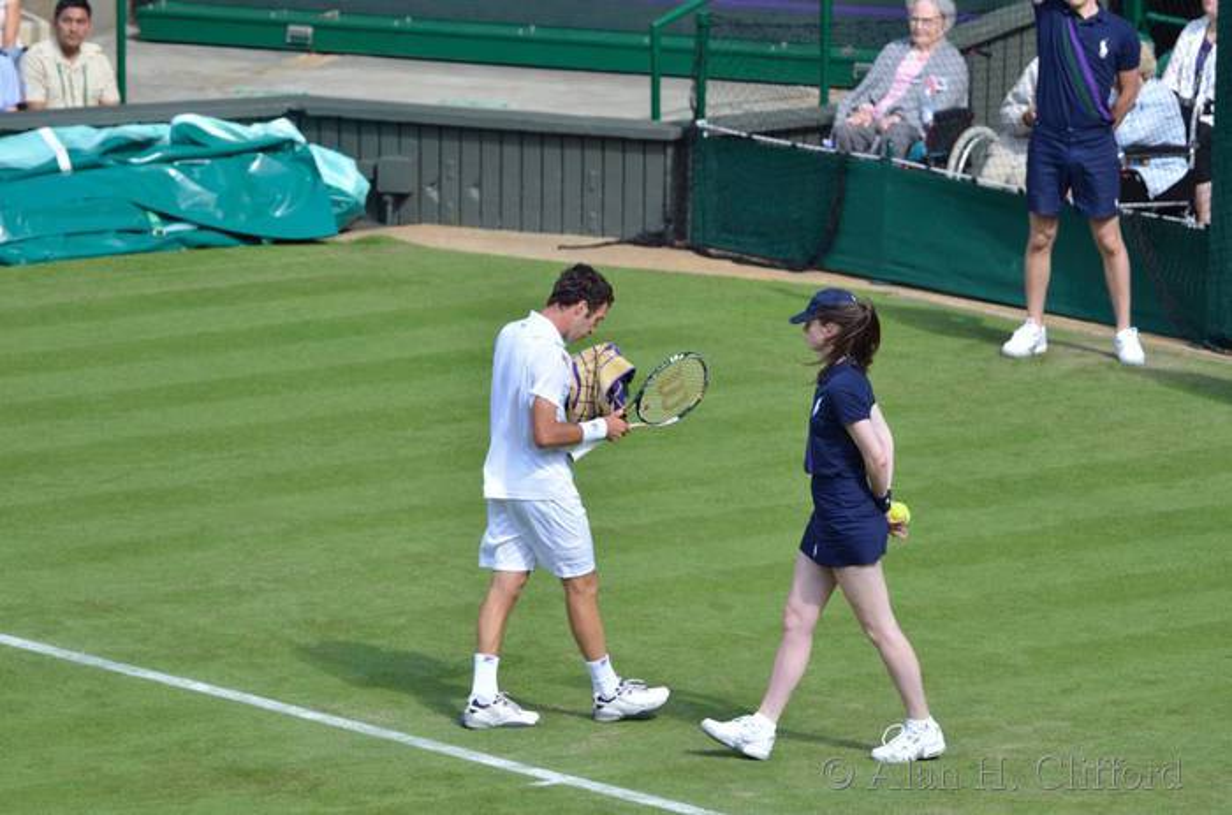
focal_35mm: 390
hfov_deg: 5.3
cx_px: 616
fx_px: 13313
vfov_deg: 3.5
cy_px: 408
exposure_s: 1/640
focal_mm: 260
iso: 280
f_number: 5.3
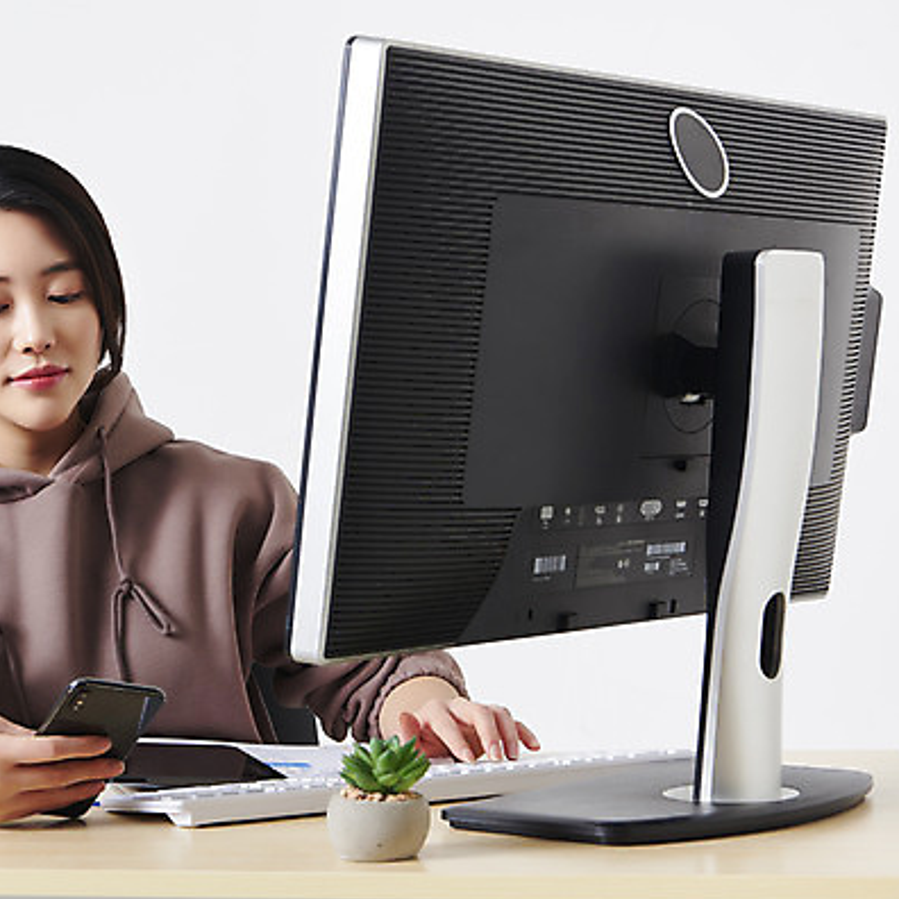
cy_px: 450
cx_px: 258
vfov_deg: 19.3
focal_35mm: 90
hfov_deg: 19.2
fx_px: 2644
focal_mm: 70
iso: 100
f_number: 13
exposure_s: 1/125
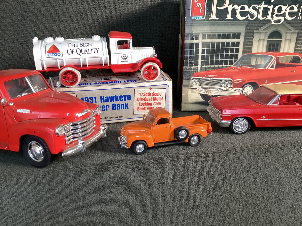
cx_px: 151
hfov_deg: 58.3
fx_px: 270
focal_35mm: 31
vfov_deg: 45.4
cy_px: 113
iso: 160
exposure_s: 1/60
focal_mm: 3.3
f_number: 2.4
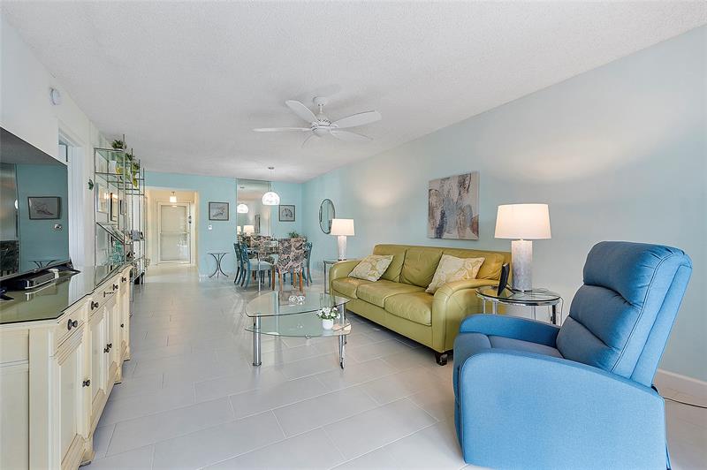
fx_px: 294
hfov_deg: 100.4
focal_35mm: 15
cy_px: 235
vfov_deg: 77.2
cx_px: 354
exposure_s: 1/30
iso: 320
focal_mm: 10
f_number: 6.3
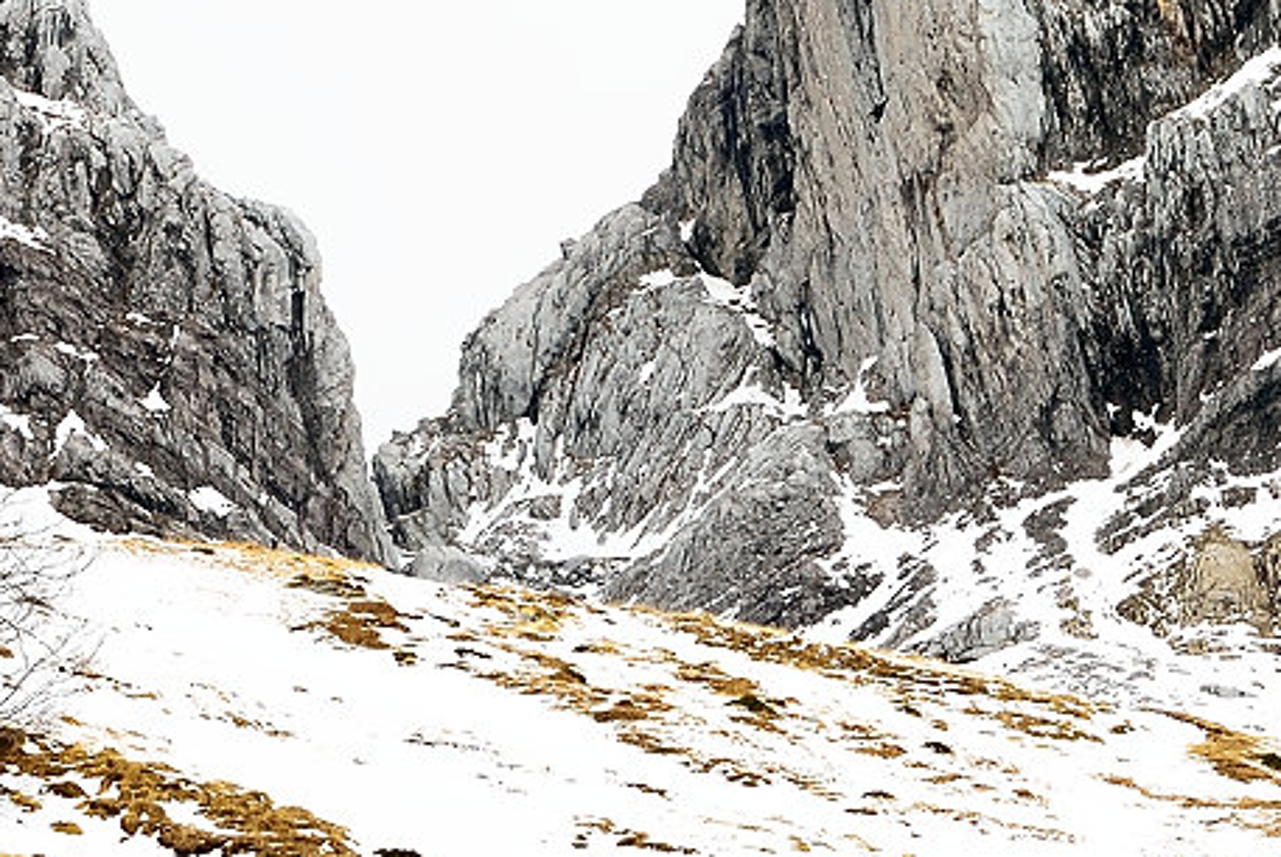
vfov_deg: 7.7
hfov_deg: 11.5
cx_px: 1051
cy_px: -15
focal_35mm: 177
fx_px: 6317
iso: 100
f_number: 8
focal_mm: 45
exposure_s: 1/80
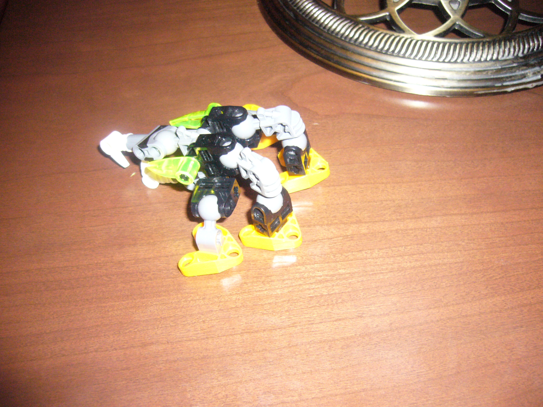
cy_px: 204
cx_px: 272
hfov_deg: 52.6
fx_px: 549
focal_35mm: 35
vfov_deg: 40.7
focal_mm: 5.8
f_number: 2.8
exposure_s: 1/60
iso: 400
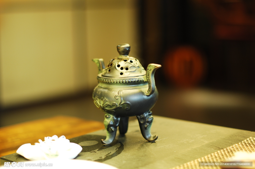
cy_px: 84
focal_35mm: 75
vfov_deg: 18.1
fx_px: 531
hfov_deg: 27.0
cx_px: 128
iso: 200
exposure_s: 1/10
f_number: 1.4
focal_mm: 50
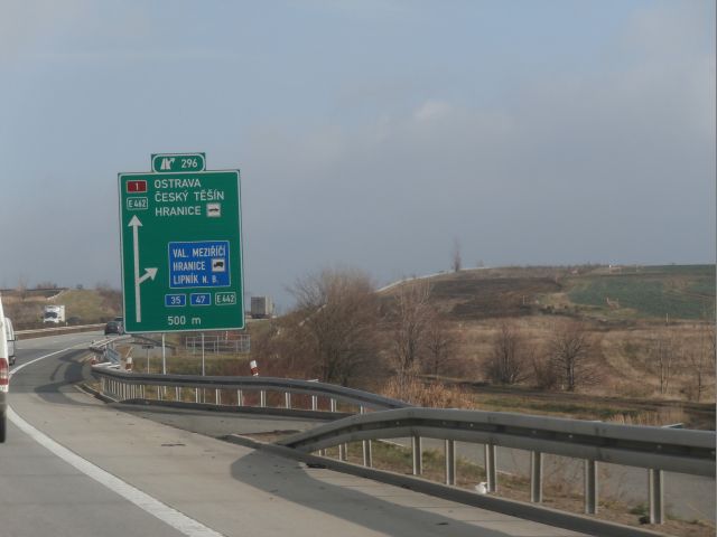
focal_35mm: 137
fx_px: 2838
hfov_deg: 14.4
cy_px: 268
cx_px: 358
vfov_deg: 10.8
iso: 100
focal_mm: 24.17
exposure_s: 1/400
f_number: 5.7
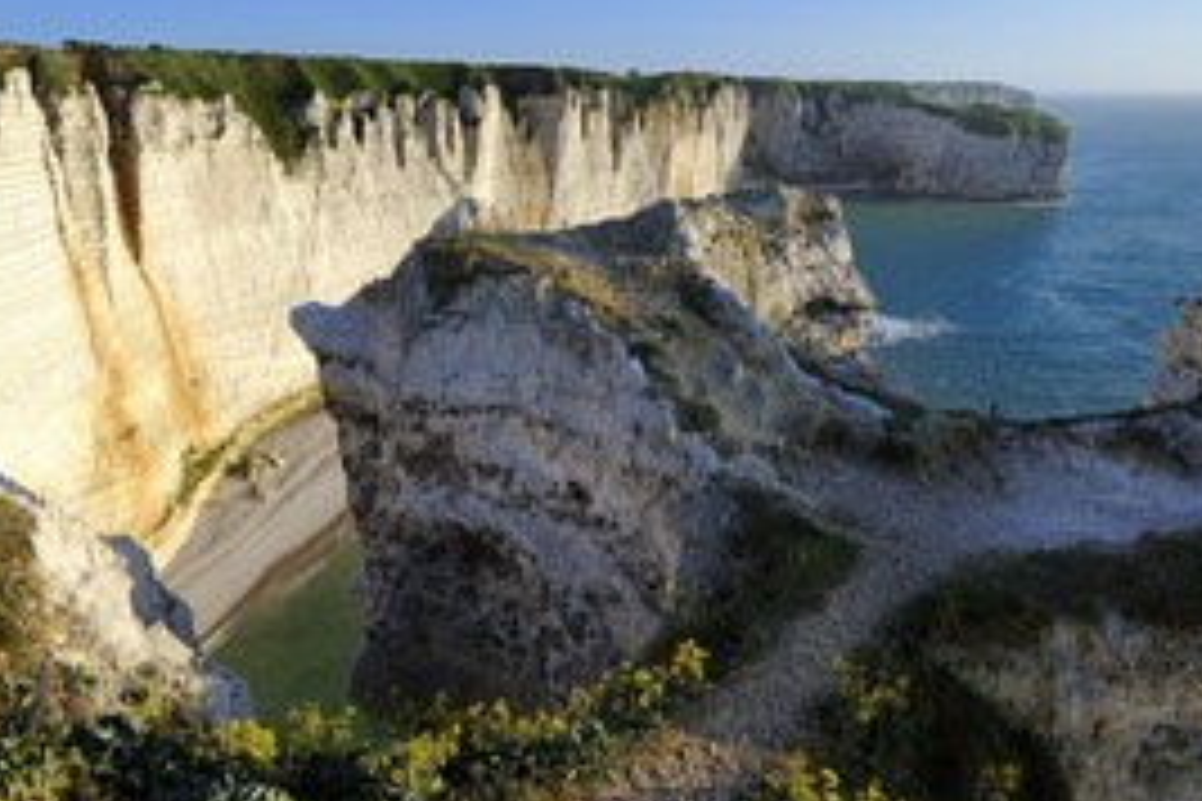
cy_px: 392
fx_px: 734
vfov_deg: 57.2
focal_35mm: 22
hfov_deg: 77.6
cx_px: 473
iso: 200
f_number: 8
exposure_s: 1/250
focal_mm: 14
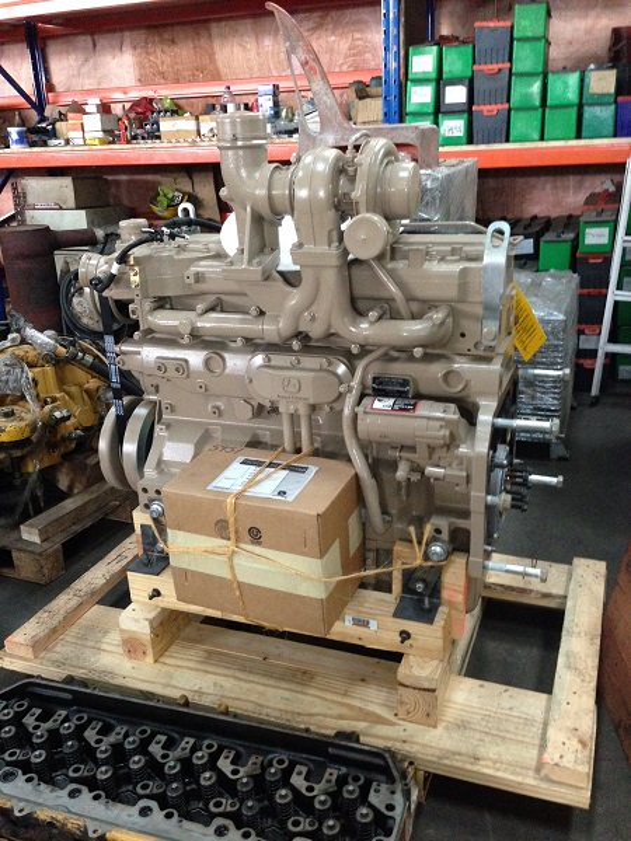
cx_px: 316
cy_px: 420
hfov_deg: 42.9
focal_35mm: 33
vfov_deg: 55.4
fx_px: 802
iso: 400
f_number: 2.4
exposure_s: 1/17
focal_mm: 4.12
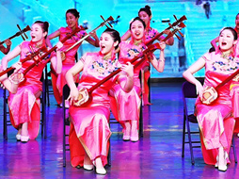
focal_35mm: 189
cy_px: -8
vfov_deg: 7.8
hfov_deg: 10.5
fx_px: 1304
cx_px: 174
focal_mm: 5.56
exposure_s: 1/120
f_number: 1.6
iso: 100
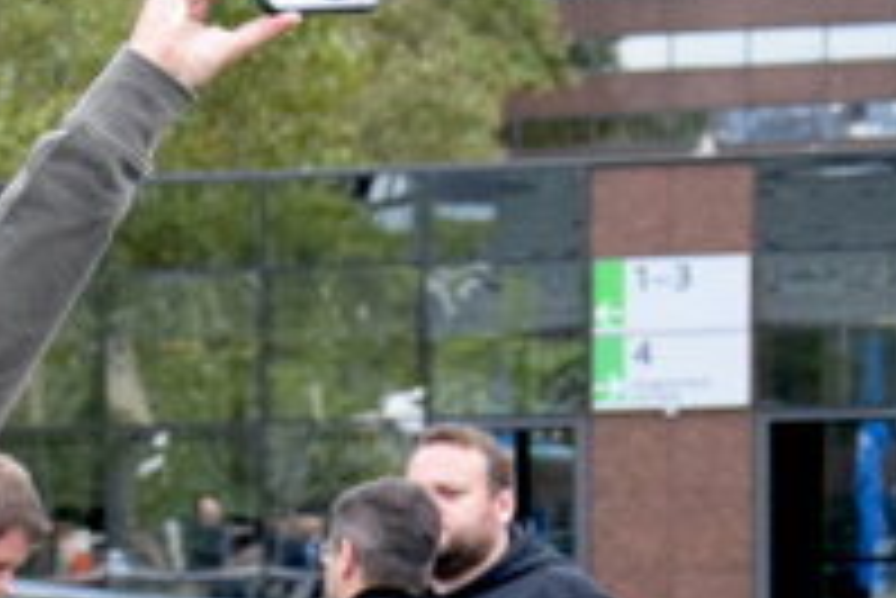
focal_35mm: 313
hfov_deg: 6.4
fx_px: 7796
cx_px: -770
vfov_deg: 4.4
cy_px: 872
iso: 2500
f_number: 5
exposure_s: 1/1000
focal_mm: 48
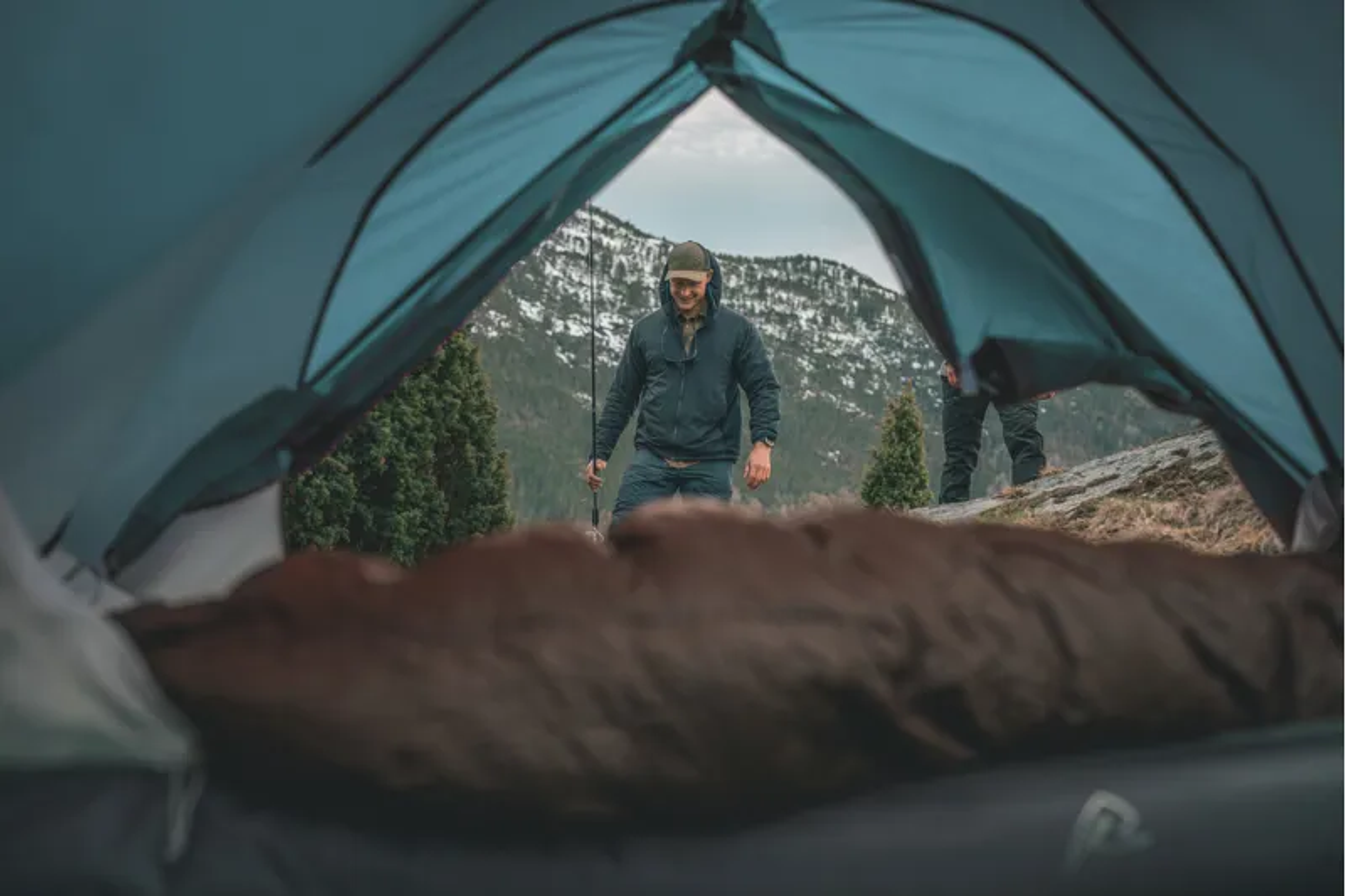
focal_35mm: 50
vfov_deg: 27.0
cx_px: 673
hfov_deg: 39.6
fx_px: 1869
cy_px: 448
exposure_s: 1/125
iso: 160
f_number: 3.2
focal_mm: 50
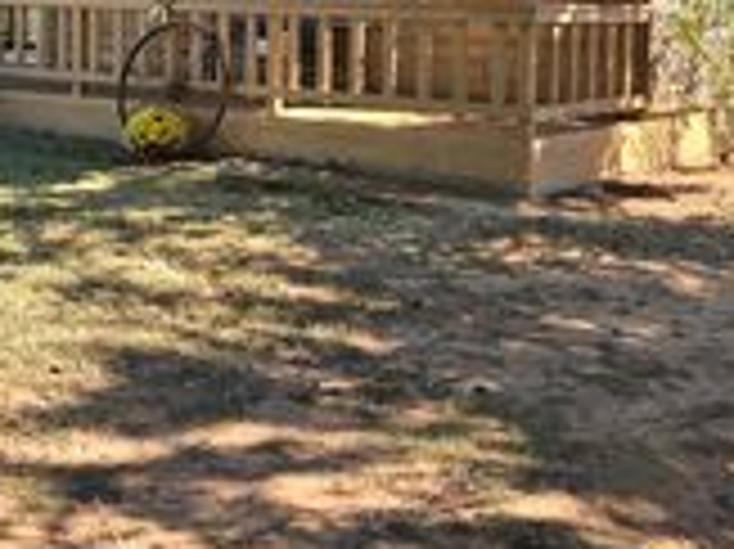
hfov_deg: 31.5
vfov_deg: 23.2
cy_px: 34
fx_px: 1292
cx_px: 250
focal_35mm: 61
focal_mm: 6.3
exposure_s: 1/260
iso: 12
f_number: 1.7
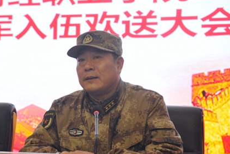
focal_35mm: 83
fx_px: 530
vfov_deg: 16.5
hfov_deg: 24.4
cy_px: 81
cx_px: 86
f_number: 5.6
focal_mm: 62
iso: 1600
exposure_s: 1/125
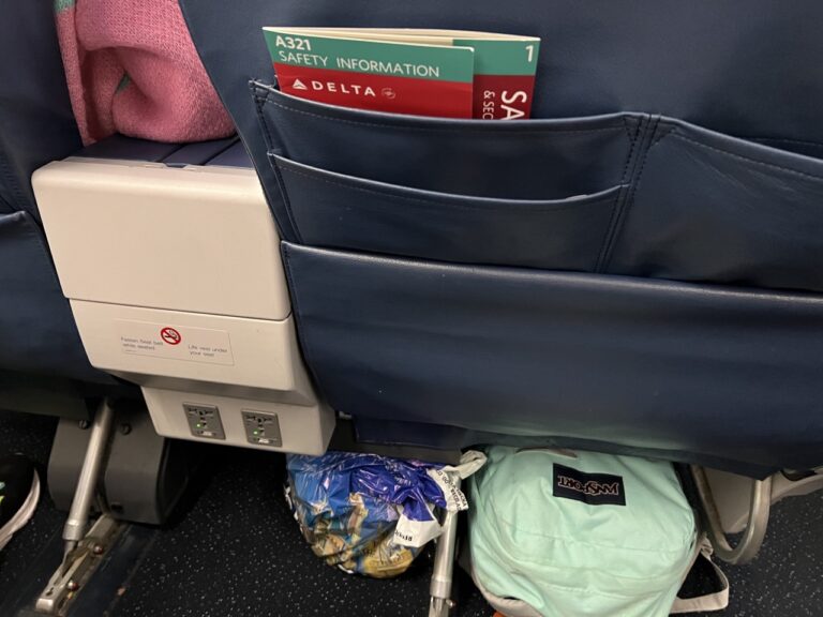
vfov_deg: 53.1
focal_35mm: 26
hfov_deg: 67.3
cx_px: 412
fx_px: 618
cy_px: 308
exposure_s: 1/37
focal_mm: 5.7
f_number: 1.5
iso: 640
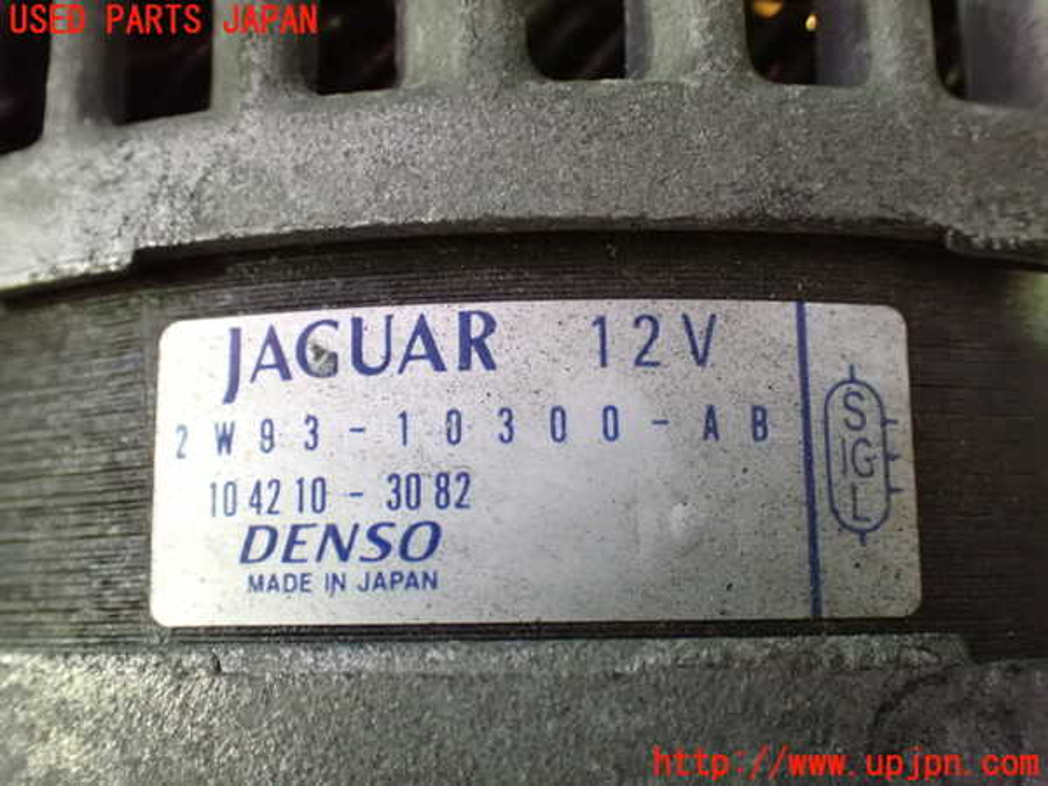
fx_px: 1241
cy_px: 393
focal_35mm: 41
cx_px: 524
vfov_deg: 35.1
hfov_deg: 45.8
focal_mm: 7.31
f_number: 2.8
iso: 1600
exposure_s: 1/20
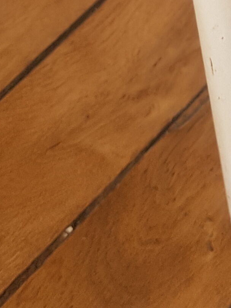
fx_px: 1149
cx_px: 185
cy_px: -450
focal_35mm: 129
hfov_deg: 11.4
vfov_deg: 12.0
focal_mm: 4.2
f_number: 1.7
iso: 40
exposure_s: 1/107
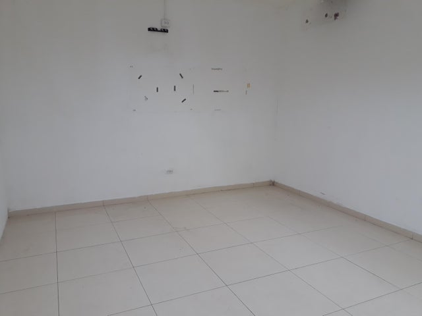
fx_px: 329
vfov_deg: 51.4
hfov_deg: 65.3
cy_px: 158
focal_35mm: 27
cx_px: 211
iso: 50
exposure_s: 1/40
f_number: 1.9
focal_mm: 3.6
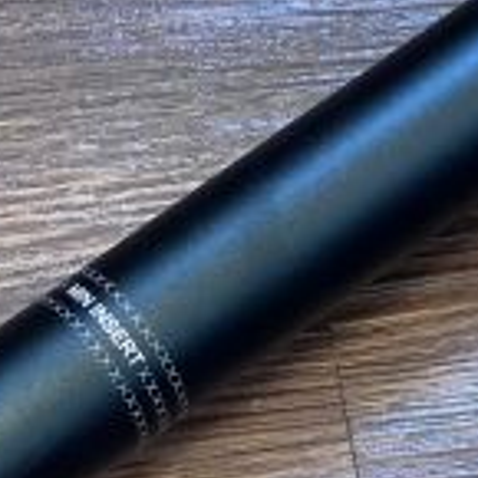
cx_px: 267
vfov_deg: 7.7
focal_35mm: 226
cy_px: 237
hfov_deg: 7.7
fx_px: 3531
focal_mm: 9
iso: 640
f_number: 2.8
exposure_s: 1/50
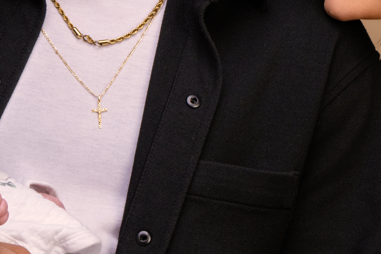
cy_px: 45
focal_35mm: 522
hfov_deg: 3.9
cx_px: 239
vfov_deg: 2.6
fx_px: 5524
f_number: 11
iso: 400
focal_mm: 145
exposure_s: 1/160
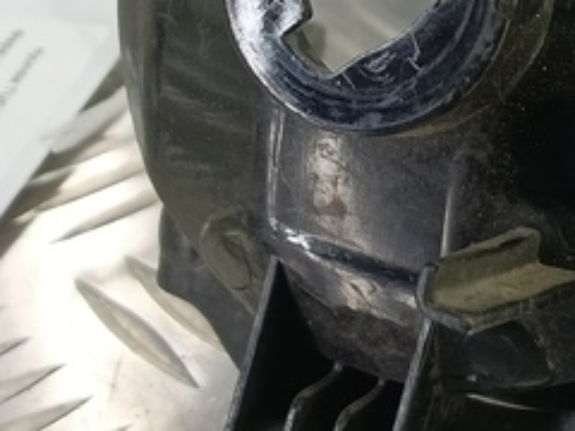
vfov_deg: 15.0
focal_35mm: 98
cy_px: 69
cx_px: 594
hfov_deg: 19.4
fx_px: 1628
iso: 134
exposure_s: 1/50
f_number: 1.6
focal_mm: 4.11
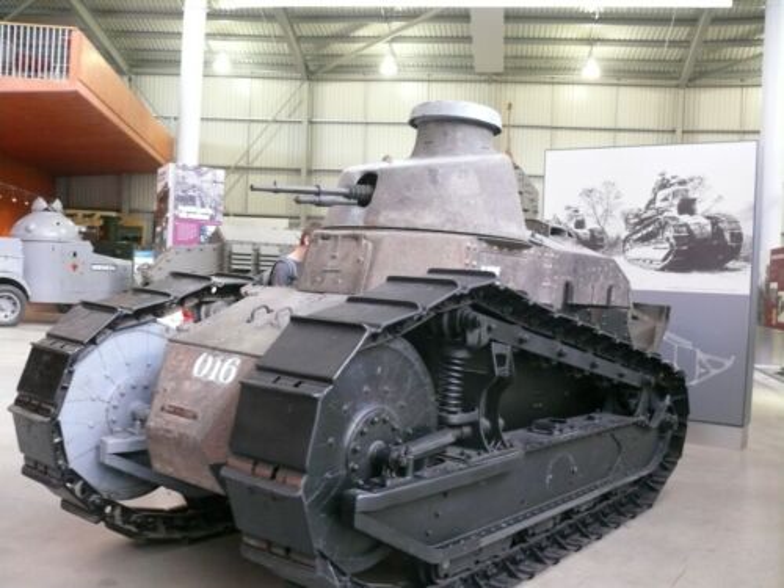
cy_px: 294
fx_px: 793
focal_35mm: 35
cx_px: 392
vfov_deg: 40.7
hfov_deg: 52.6
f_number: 2.8
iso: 400
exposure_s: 1/40
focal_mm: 7.4
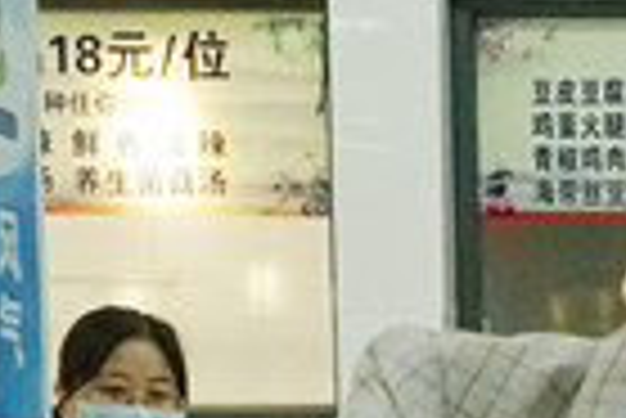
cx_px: 1063
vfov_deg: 7.8
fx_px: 2907
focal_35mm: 167
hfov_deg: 11.5
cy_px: 883
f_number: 6.3
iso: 4000
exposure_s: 1/160
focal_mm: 29
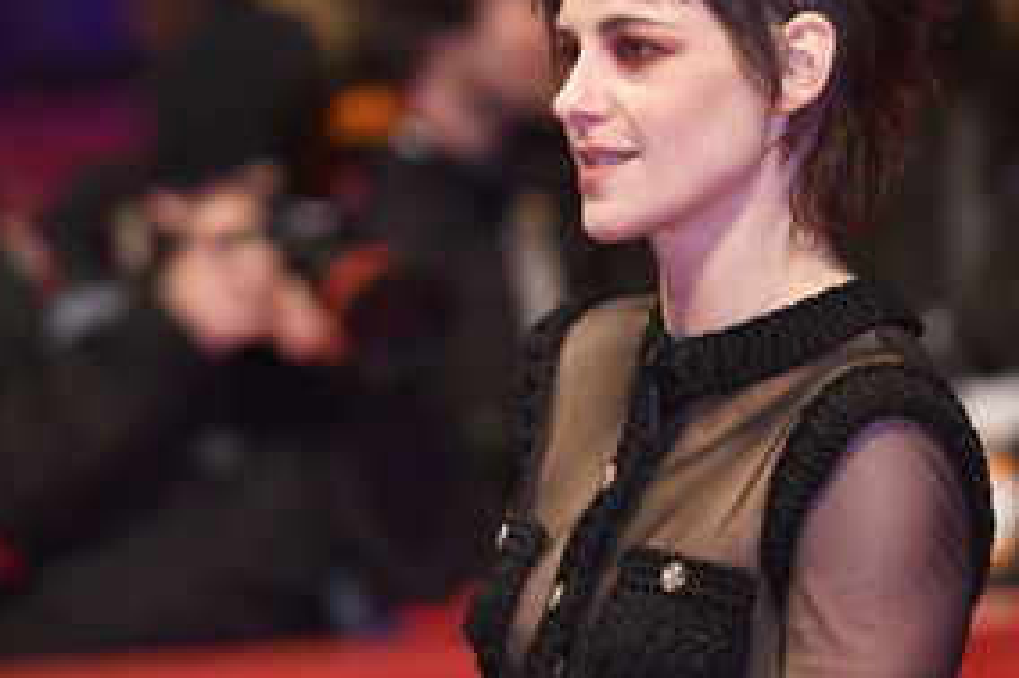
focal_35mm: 294
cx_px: 508
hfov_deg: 7.0
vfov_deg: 4.7
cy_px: 273
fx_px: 8317
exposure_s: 1/400
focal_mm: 185
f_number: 3.2
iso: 1250
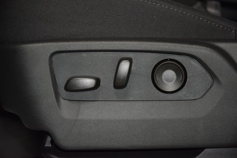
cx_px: 118
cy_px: 79
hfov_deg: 19.5
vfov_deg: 13.0
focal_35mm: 105
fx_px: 691
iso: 1250
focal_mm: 70
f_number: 4.5
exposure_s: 1/60
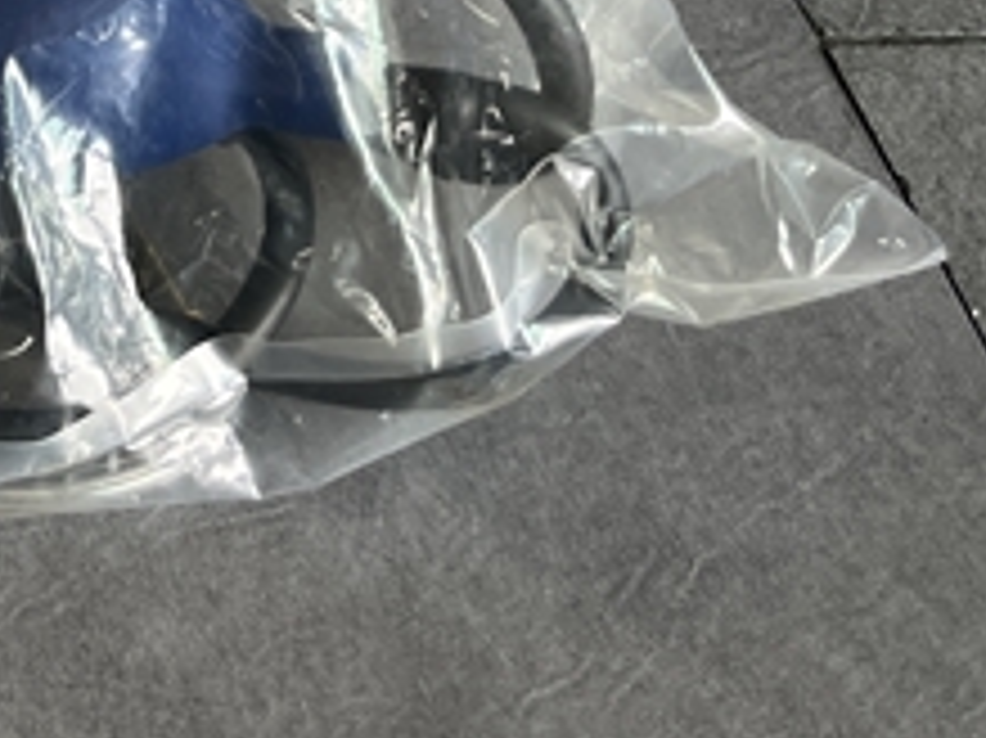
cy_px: -358
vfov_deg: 15.5
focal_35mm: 88
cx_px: -599
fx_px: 2505
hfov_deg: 18.9
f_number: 1.6
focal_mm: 5.1
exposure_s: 1/120
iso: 64
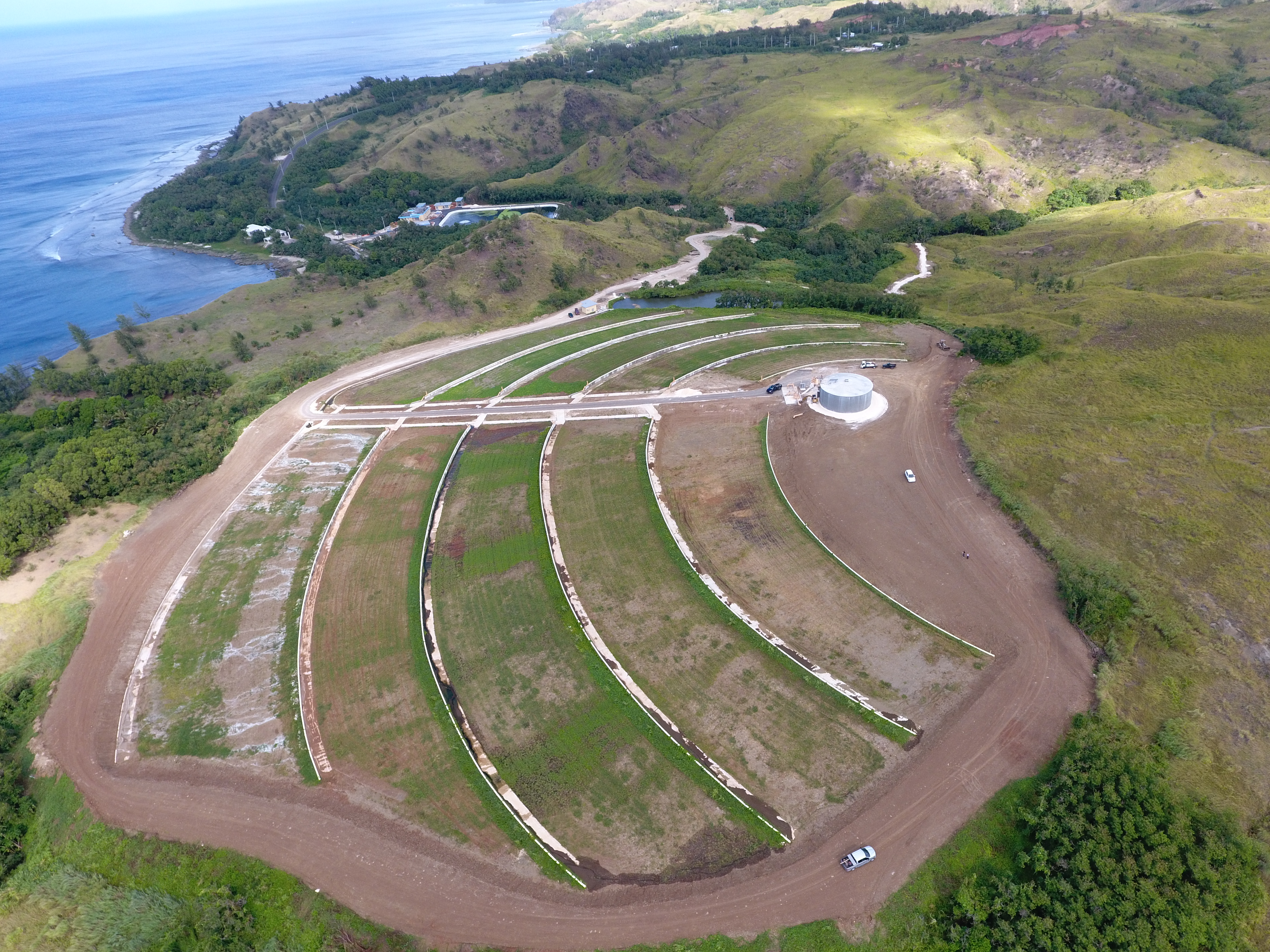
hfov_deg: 79.0
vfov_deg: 63.4
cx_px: 654
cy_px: 485
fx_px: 770
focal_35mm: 21
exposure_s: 1/399
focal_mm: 3.61
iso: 100
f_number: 2.8
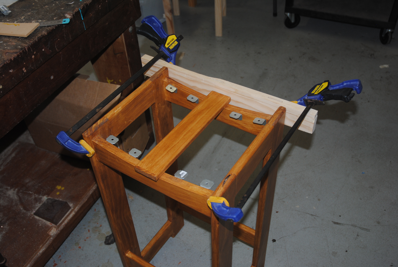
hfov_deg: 51.2
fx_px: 415
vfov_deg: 35.6
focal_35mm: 38
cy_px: 134
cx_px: 199
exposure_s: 1/60
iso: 200
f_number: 3.8
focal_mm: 25
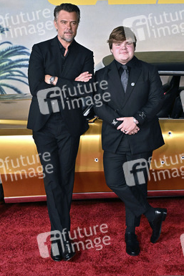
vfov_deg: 36.9
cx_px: 95
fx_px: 414
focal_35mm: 54
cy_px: 133
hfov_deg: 25.1
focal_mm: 35
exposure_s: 1/320
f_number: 3.5
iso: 3200
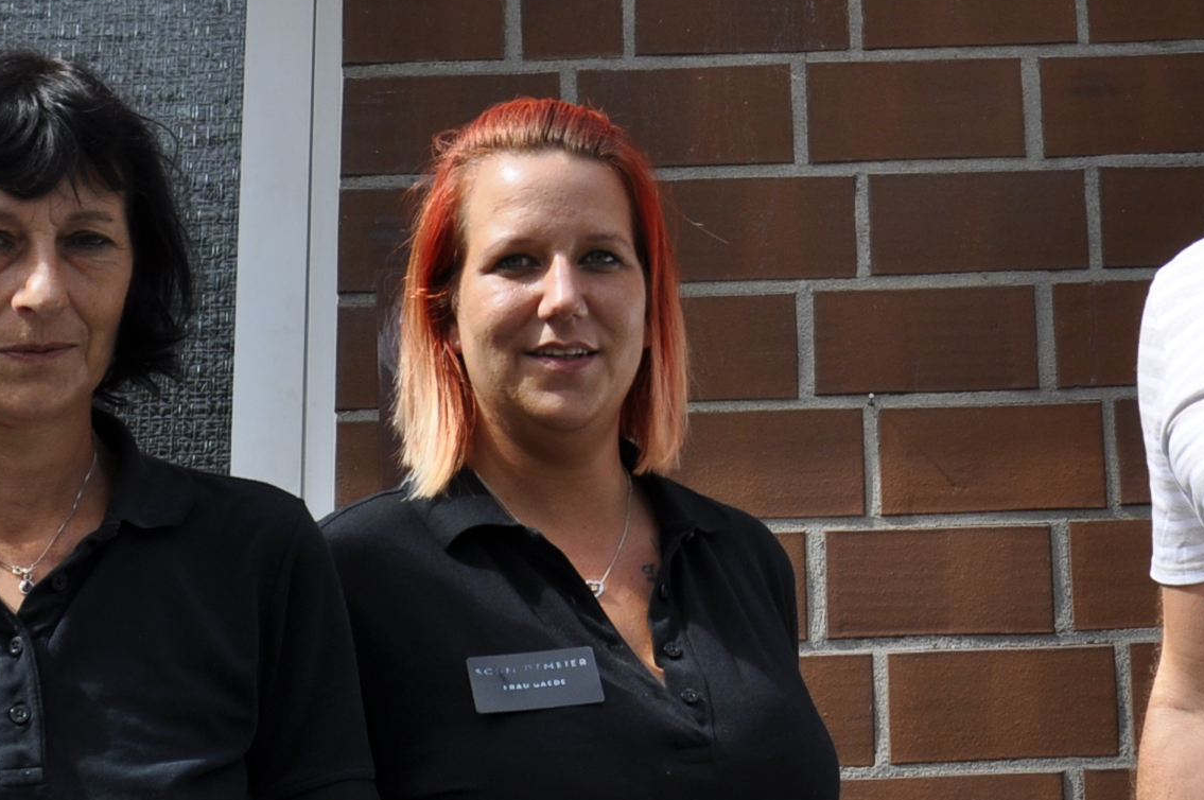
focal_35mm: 85
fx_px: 2839
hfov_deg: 23.8
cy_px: -122
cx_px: 843
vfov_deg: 15.5
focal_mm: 20
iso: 200
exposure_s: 1/400
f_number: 10
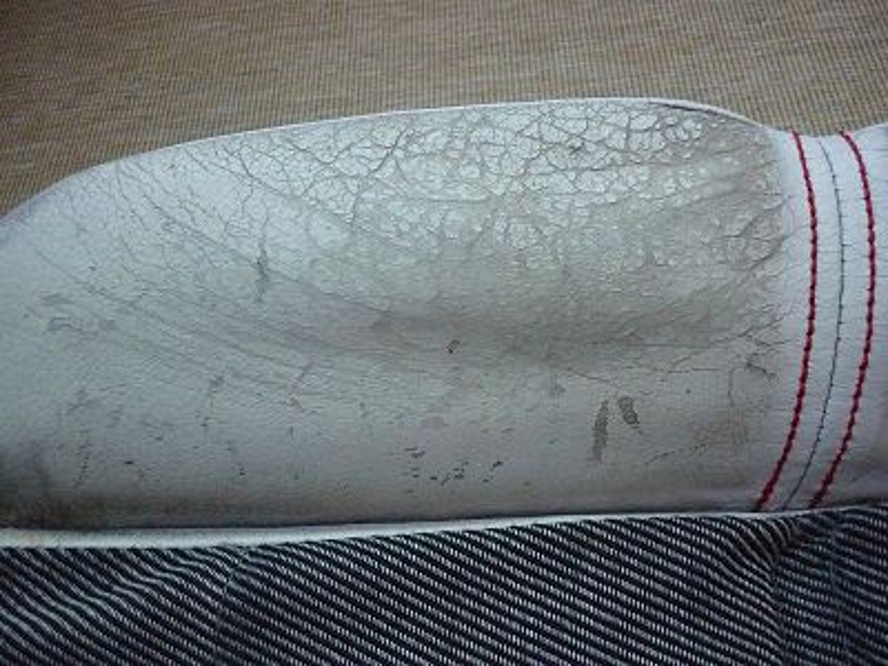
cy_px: 333
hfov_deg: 55.4
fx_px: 847
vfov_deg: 42.9
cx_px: 444
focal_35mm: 33
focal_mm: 5.5
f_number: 2.8
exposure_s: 1/50
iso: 800
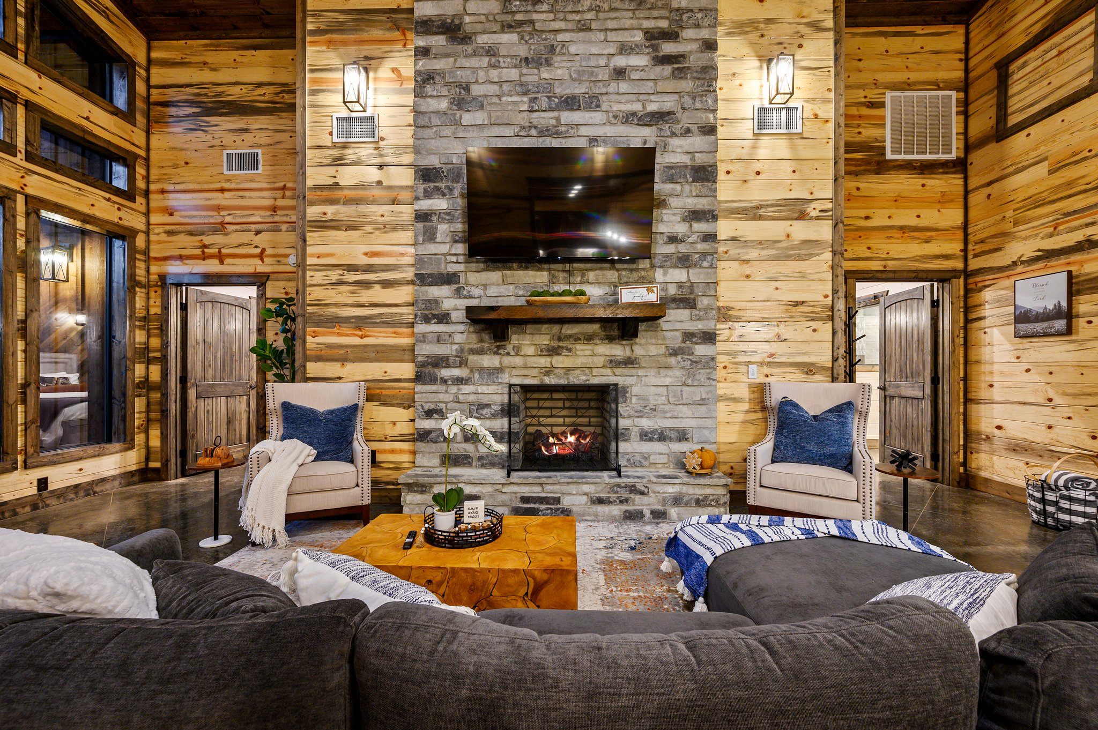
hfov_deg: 104.3
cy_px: 365
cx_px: 549
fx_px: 427
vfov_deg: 81.1
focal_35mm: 14
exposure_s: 1/2
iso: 200
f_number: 9
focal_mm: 14
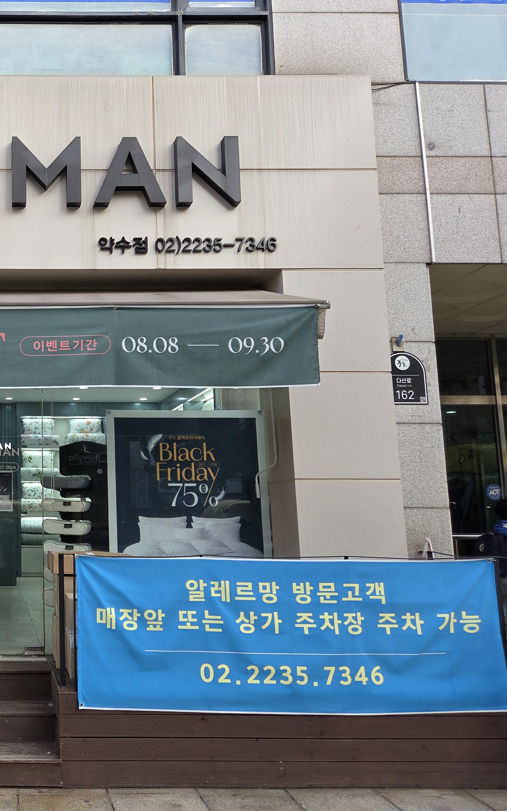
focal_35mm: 33
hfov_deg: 34.8
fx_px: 730
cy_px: 406
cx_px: 1
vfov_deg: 58.1
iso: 25
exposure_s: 1/172
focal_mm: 5.4
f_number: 1.8
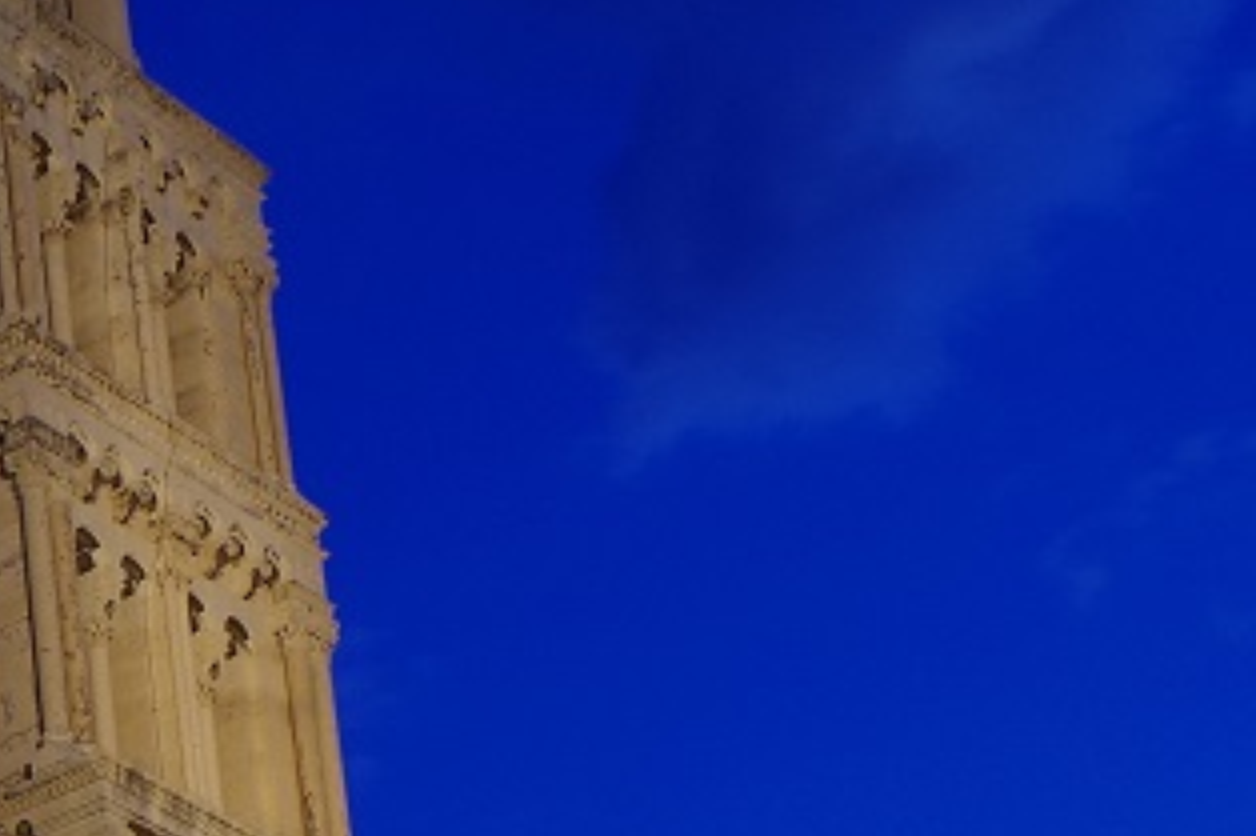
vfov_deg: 11.7
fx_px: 3940
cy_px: 1128
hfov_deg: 16.3
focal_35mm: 113
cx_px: -720
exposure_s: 5
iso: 100
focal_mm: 18
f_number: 7.1
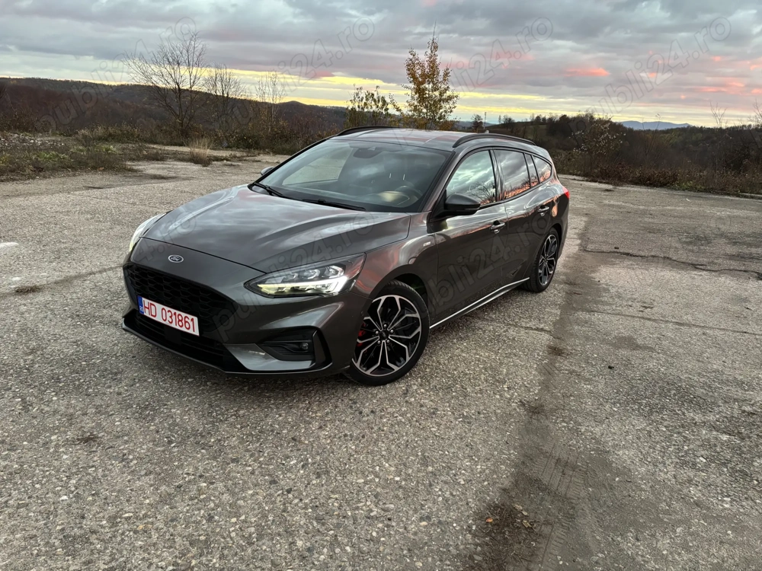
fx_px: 572
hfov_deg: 67.3
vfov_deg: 53.1
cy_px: 286
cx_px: 381
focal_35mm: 26
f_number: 1.6
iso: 320
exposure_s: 1/60
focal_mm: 5.96
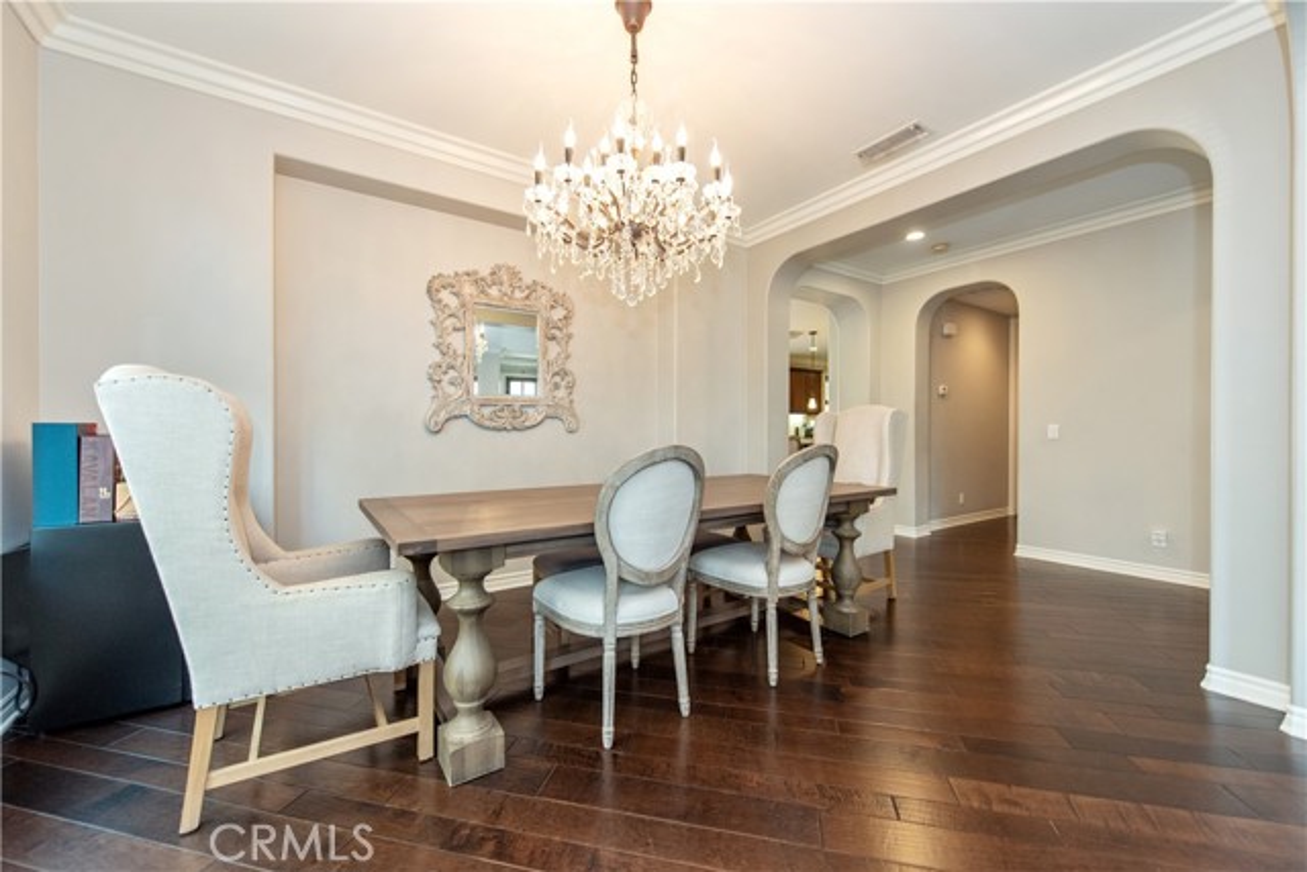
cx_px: 654
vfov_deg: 81.2
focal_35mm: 14
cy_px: 436
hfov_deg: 104.2
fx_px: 508
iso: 800
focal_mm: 14
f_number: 3.2
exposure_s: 1/60
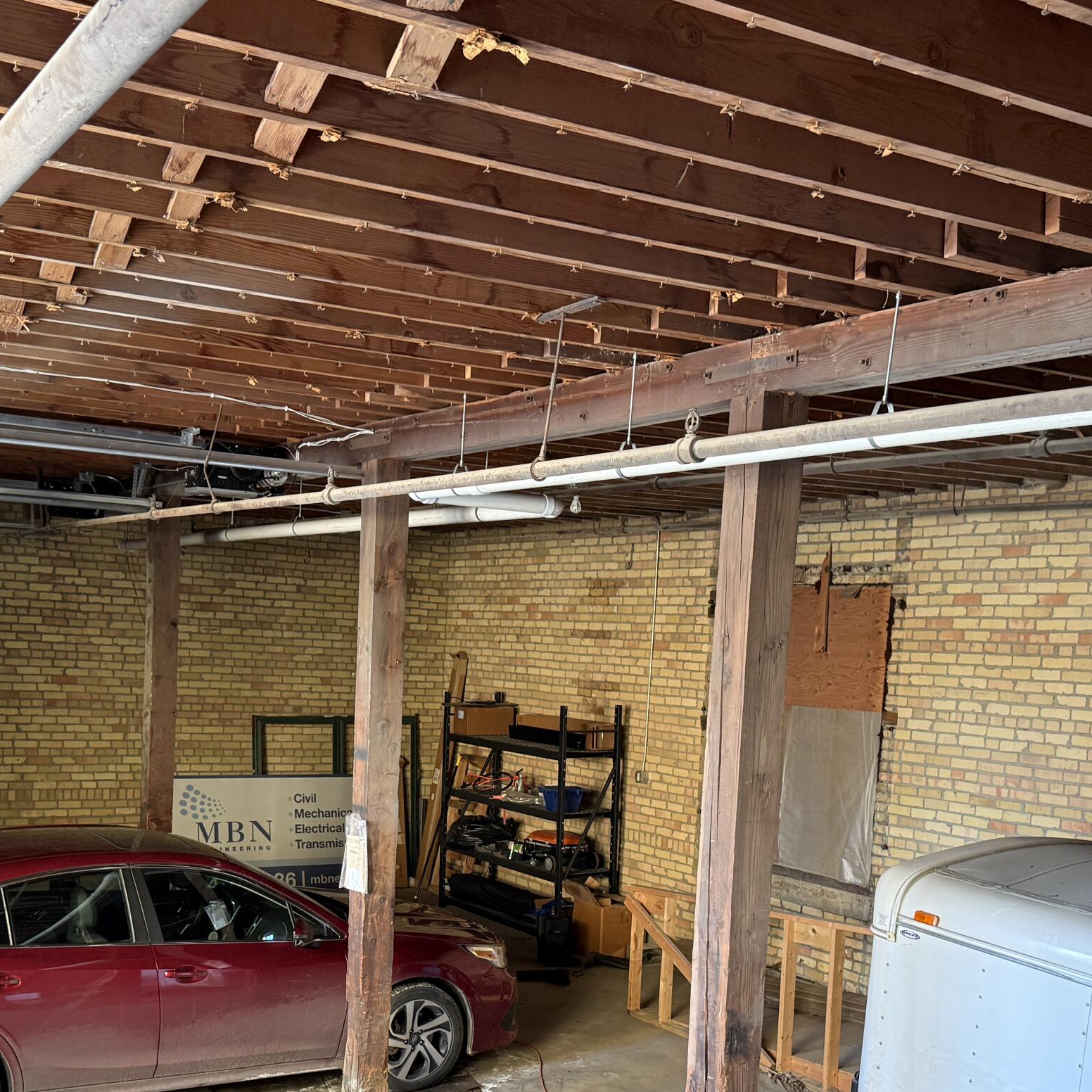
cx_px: 463
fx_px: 1463
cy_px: 786
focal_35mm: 41
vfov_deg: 40.1
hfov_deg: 40.8
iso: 250
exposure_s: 1/60
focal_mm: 6.76
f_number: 1.78
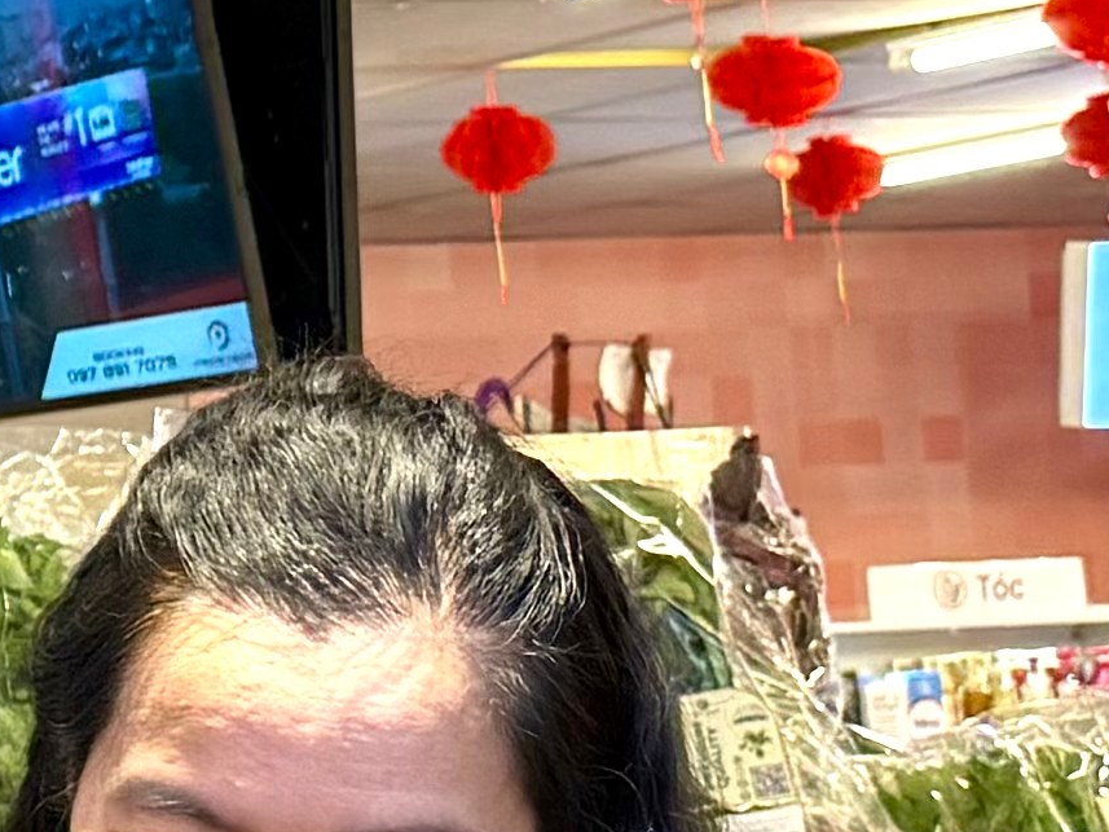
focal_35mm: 160
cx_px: -1828
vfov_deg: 9.3
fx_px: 5127
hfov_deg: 10.2
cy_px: 406
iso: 100
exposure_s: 1/100
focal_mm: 6.76
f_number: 1.78
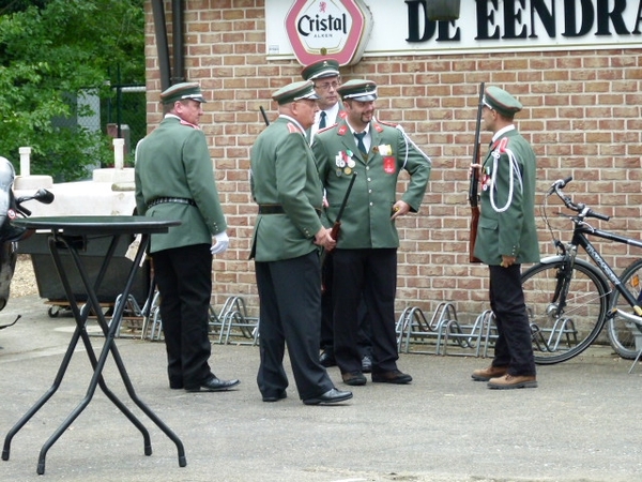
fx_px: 3023
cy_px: 241
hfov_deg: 12.1
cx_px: 321
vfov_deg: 9.1
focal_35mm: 163
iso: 250
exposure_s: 1/160
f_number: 3.7
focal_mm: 29.4
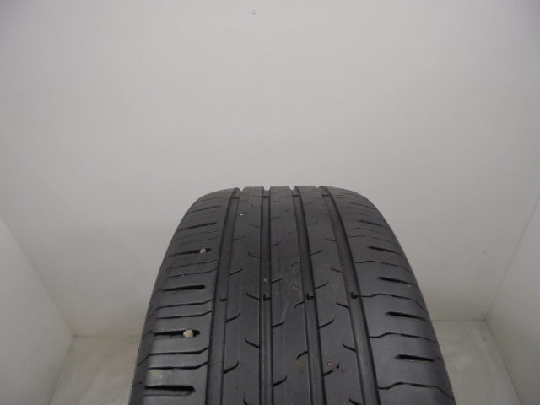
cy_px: 202
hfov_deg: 67.3
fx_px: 406
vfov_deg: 53.1
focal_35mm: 26
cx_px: 270
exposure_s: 1/30
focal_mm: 4.6
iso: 100
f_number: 3.5
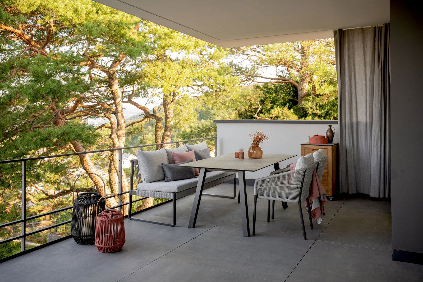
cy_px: 141
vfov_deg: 41.7
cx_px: 212
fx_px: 370
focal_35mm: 32
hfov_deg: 59.5
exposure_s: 1/50
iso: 100
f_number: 4.5
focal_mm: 31.5
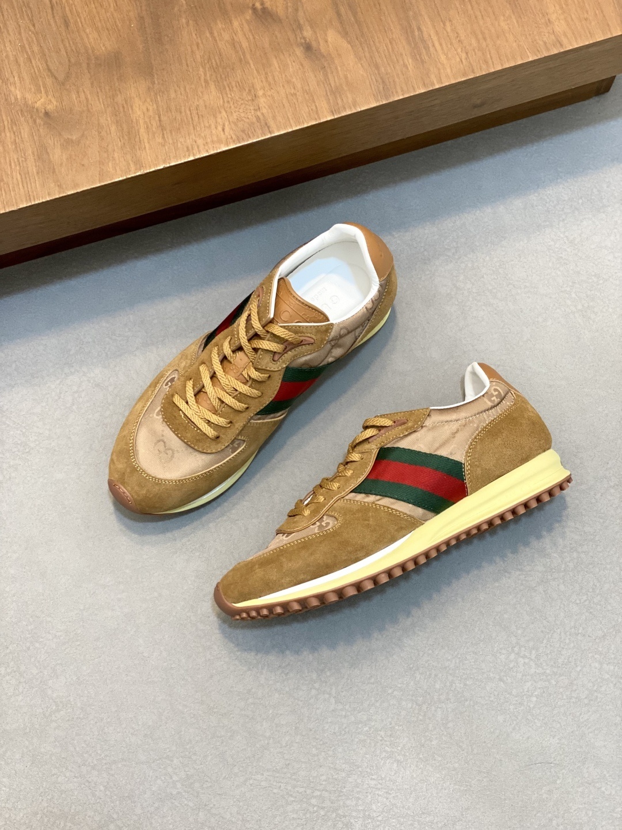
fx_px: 1246
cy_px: 415
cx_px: 311
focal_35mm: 52
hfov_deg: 28.0
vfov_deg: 36.8
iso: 160
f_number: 2
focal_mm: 6
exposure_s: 1/100
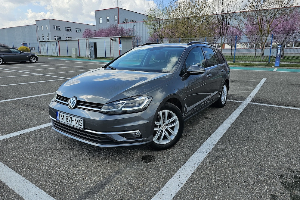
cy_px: 98
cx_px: 150
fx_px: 200
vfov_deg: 53.1
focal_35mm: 24
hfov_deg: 73.8
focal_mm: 6.3
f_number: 1.7
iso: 20
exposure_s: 1/1030
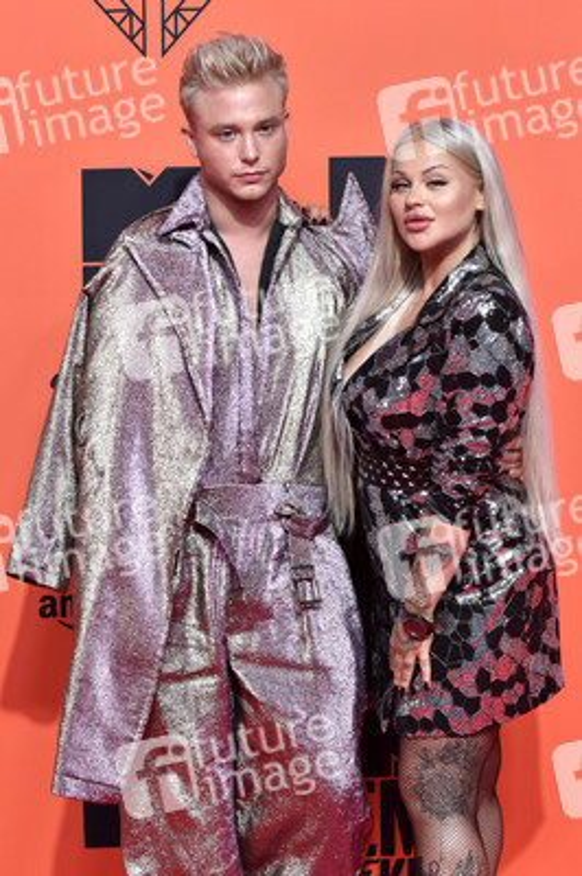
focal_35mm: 200
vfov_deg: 10.3
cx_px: 291
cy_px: 438
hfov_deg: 6.9
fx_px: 4858
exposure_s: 1/250
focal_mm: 200
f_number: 4
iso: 2000
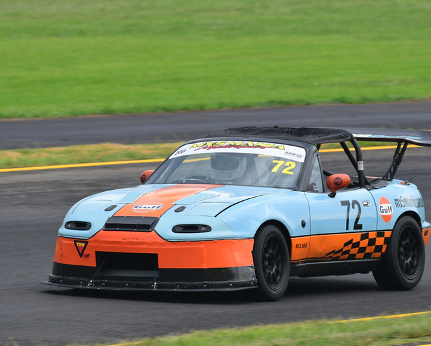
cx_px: 219
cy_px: 173
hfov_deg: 2.6
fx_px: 9522
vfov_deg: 2.1
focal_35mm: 746
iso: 800
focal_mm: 440
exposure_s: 1/500
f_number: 10
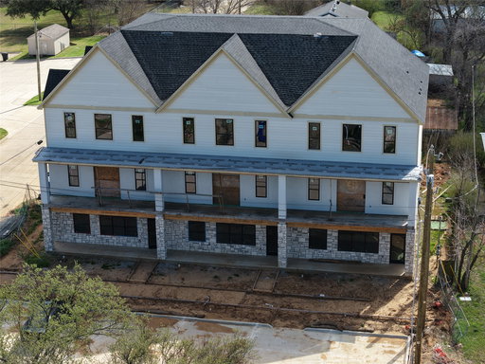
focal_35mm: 70
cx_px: 242
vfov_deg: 21.0
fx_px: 981
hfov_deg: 27.8
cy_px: 182
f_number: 2.8
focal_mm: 19.35
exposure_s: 1/80
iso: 130
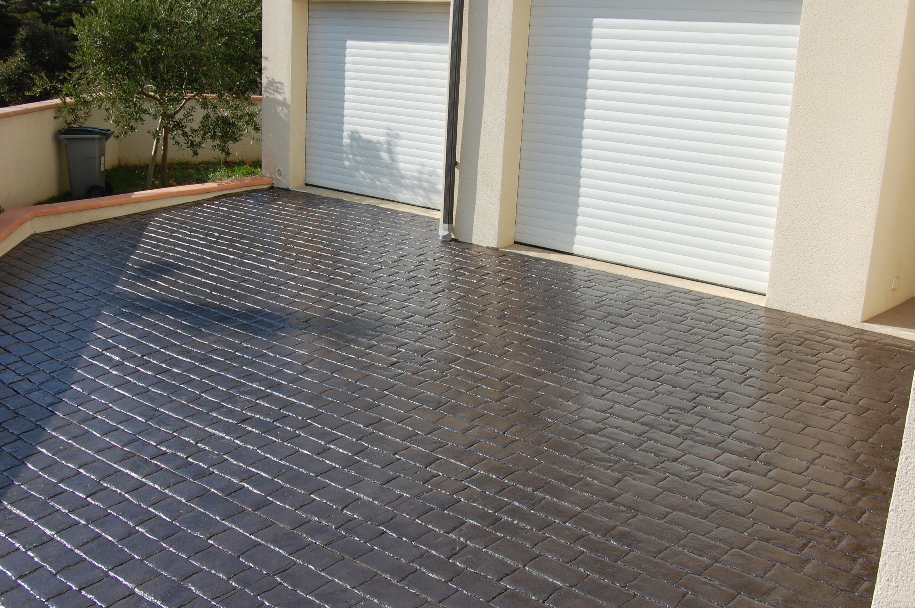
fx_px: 990
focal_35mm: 39
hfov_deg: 49.6
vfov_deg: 34.1
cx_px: 458
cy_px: 304
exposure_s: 1/320
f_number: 9
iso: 200
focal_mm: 26
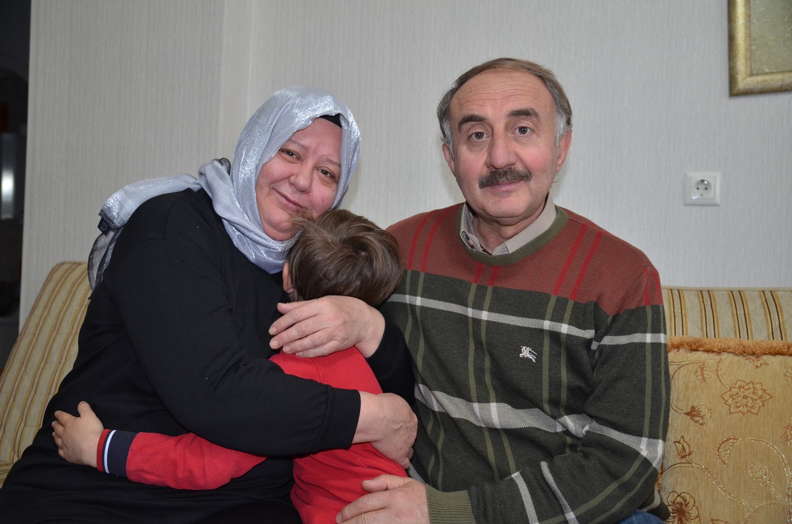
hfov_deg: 53.2
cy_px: 262
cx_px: 396
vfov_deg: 36.7
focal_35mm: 36
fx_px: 790
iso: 800
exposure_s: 1/60
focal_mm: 24
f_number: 3
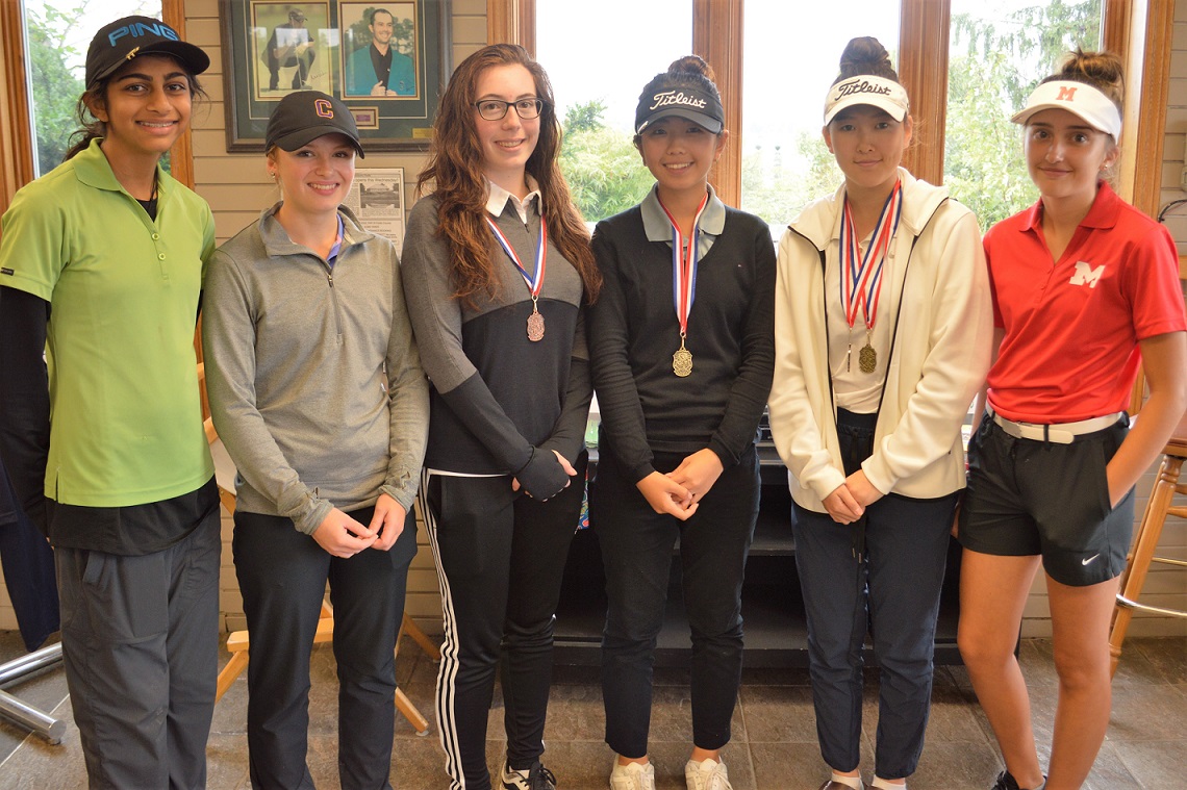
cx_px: 594
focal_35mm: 30
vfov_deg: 43.6
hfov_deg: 62.0
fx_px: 989
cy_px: 395
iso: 400
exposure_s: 1/60
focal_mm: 20
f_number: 4
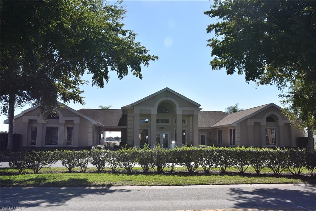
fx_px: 263
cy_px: 106
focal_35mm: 30
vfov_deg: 43.6
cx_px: 158
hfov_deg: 61.9
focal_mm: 20
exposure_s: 1/500
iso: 220
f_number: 8
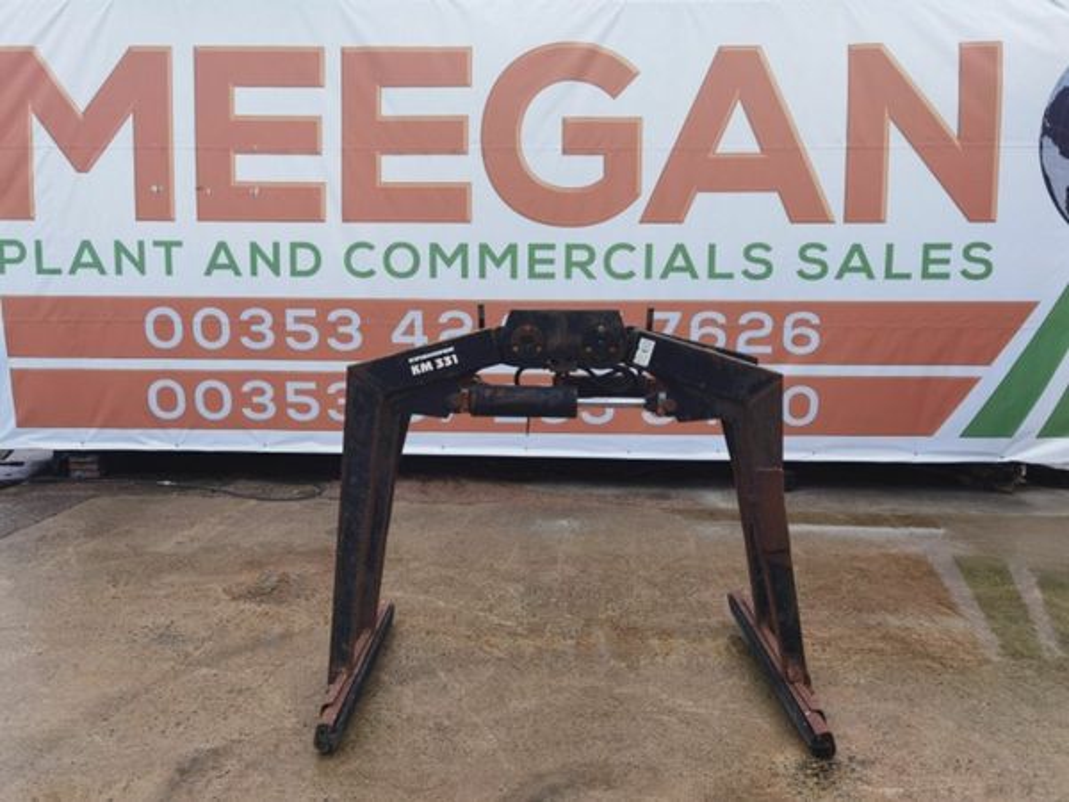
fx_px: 834
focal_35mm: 27
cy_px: 401
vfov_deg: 51.4
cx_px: 534
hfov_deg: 65.3
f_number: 1.9
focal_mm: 6.71
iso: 50
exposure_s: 1/453
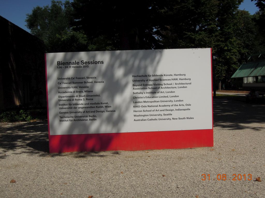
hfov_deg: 46.8
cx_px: 132
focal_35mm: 40
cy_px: 99
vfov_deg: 36.0
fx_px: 306
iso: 160
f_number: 6.6
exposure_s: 1/1250
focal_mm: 7.2
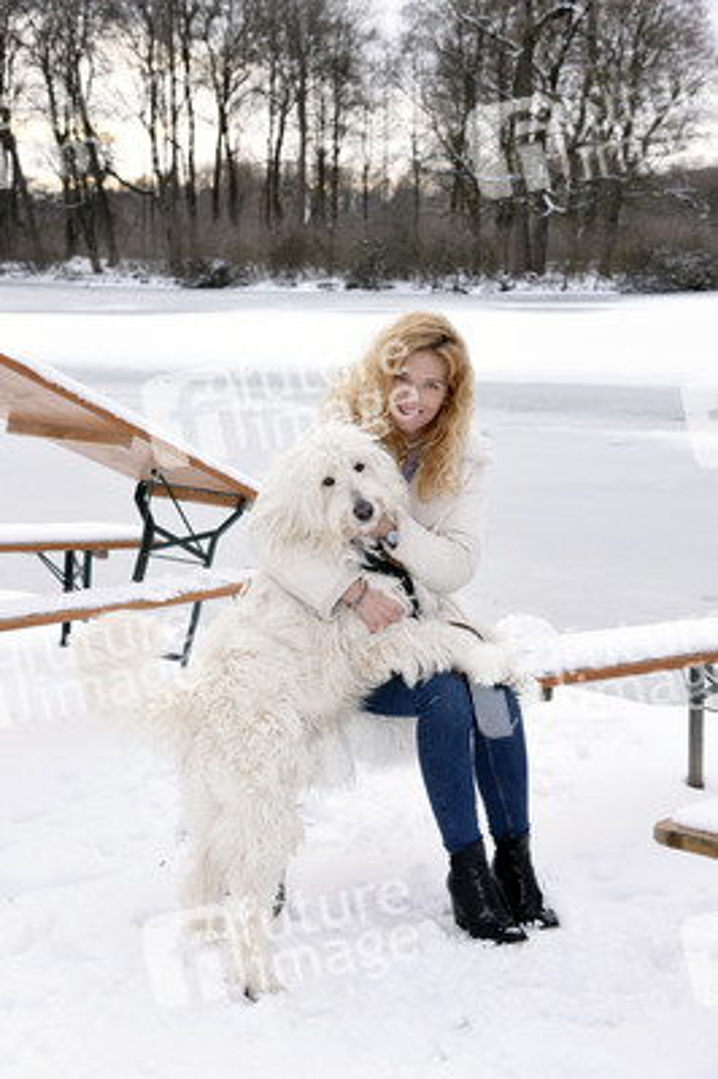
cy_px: 540
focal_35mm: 52
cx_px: 359
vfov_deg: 38.2
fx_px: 1558
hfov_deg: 25.9
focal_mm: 52
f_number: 6.3
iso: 500
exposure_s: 1/160
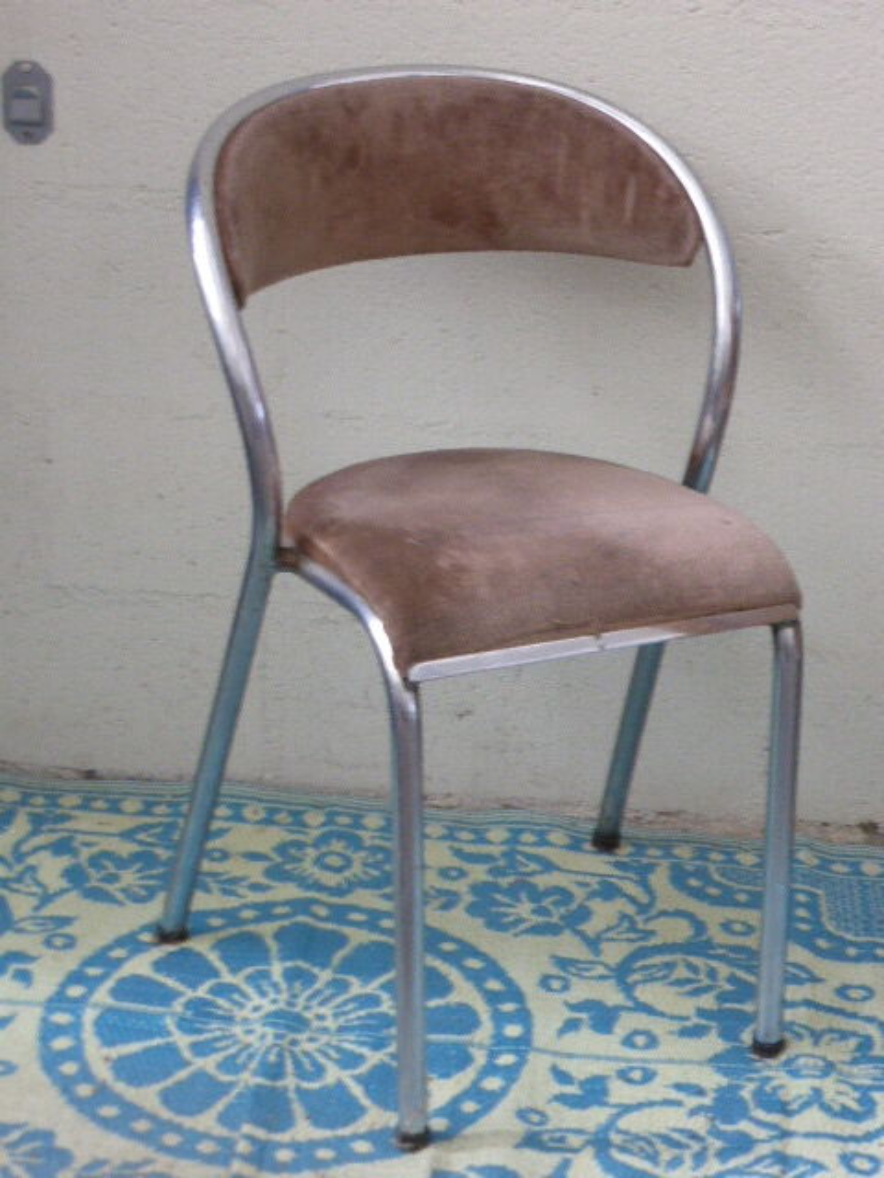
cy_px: 589
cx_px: 442
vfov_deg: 24.7
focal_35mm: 79
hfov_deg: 18.7
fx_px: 2690
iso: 400
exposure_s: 1/10
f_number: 5
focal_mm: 13.3
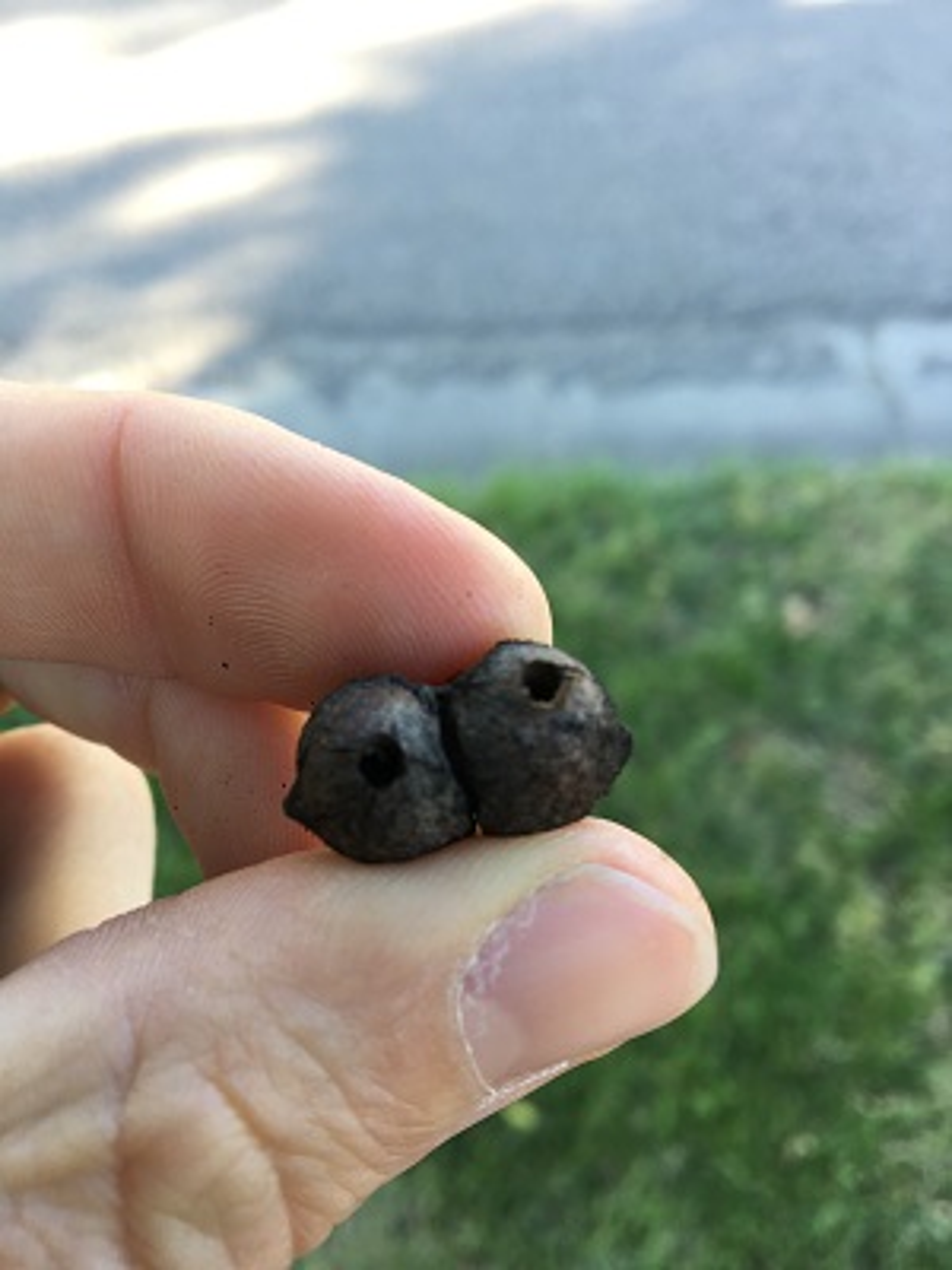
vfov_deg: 61.7
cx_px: 476
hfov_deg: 48.2
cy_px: 635
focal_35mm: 29
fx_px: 1063
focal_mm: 4.15
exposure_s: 1/60
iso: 25
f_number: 2.2
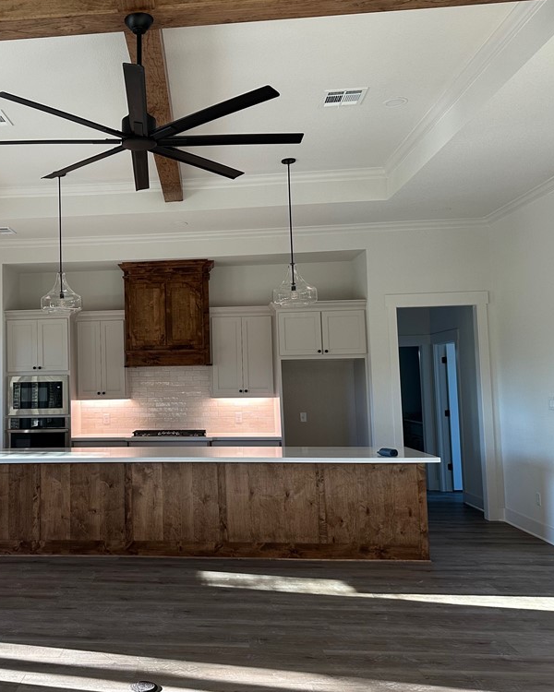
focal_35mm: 32
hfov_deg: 44.2
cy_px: 340
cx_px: 135
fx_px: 656
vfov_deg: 55.7
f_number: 1.78
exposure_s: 1/120
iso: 200
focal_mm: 6.86
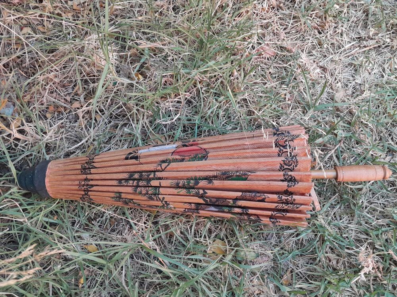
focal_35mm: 27
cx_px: 198
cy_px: 148
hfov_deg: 65.3
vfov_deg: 51.4
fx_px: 310
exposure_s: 1/50
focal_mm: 4
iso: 250
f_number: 1.8
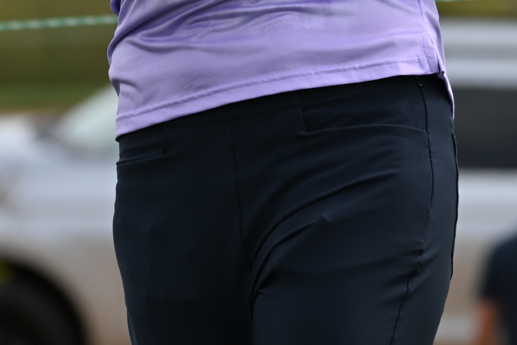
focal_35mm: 962
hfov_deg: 2.1
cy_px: -38
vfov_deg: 1.4
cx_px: 227
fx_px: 13817
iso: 110
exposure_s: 1/500
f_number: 6
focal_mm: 200
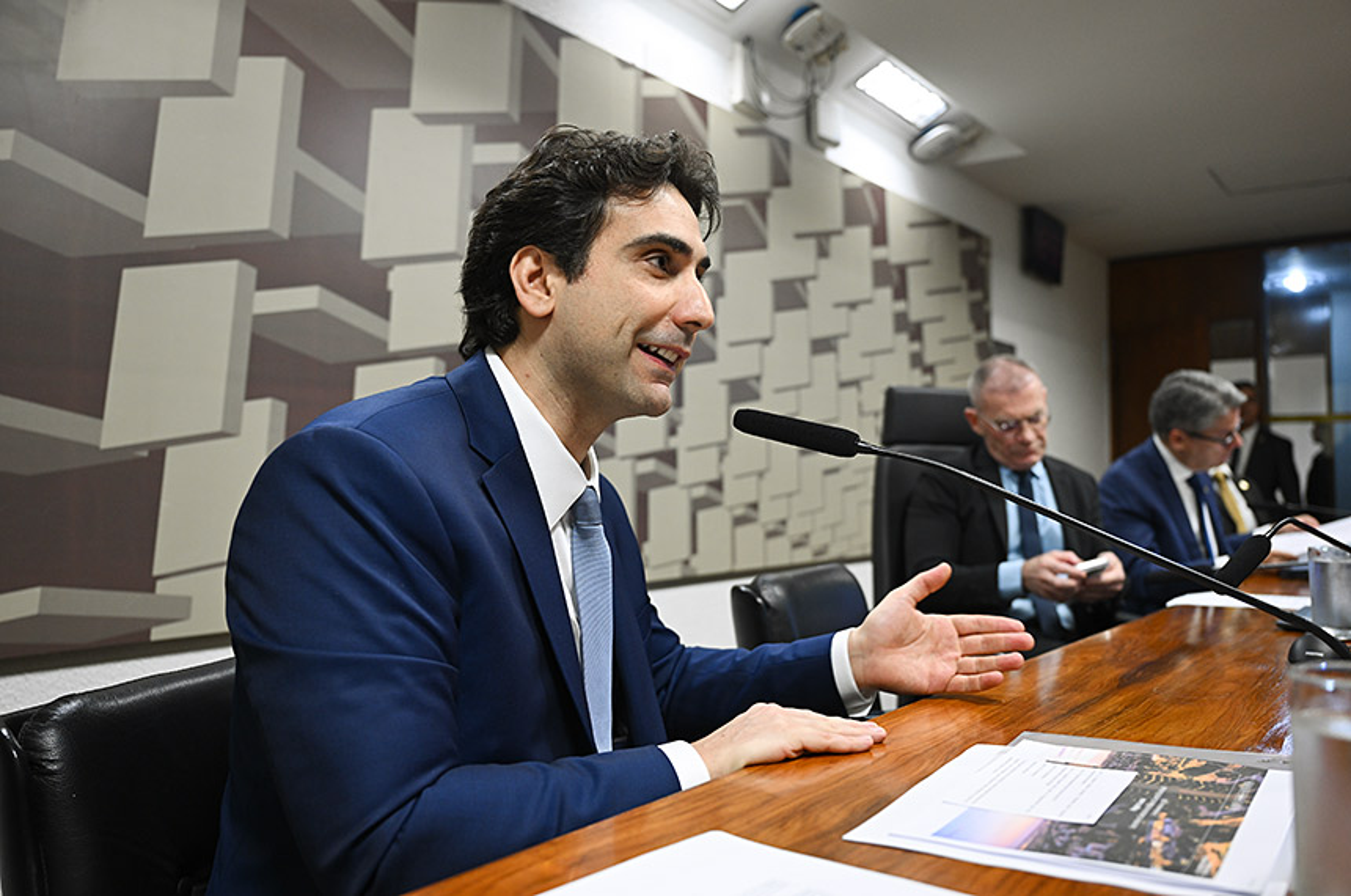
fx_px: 1105
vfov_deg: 44.1
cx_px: 676
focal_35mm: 30
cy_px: 448
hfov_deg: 62.9
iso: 800
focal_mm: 29.5
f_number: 3.2
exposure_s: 1/125
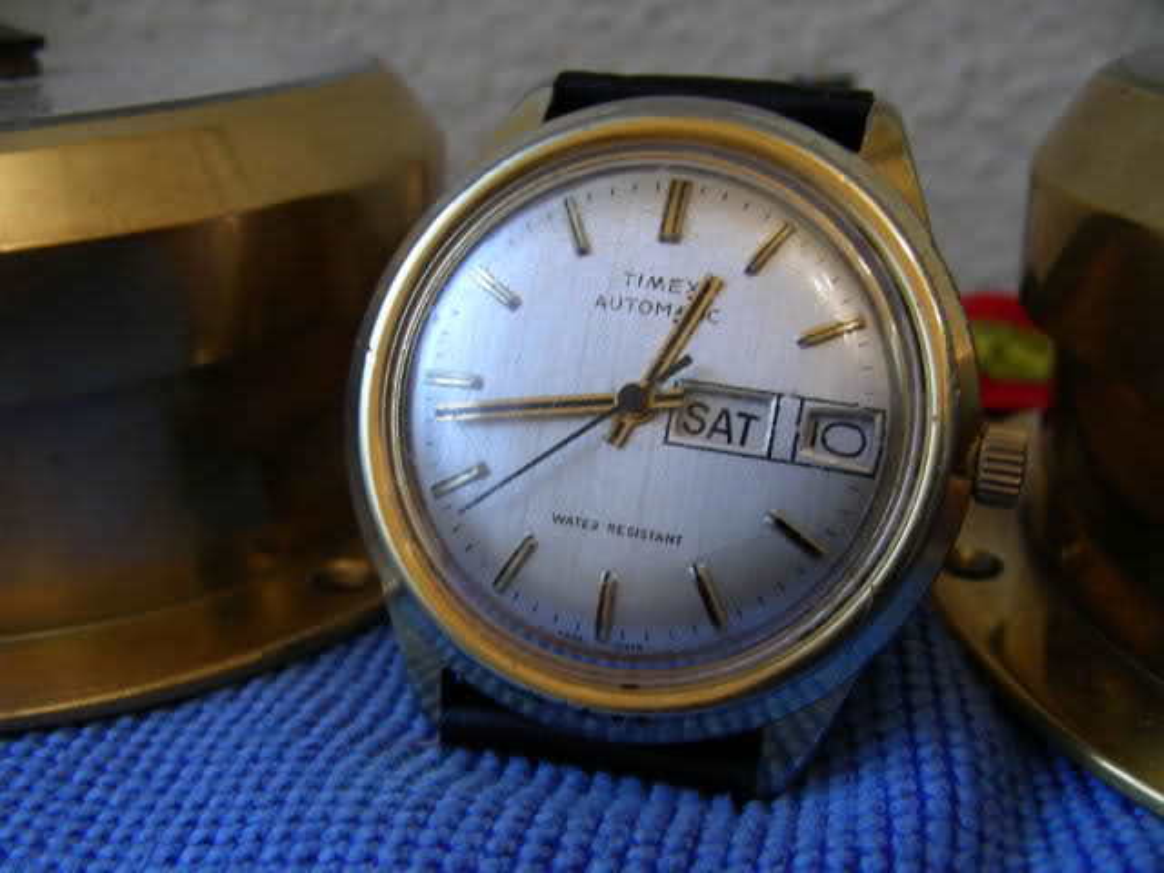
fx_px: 1278
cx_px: 582
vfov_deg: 37.7
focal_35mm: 38
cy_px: 436
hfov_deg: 49.0
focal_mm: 6.3
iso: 50
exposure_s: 1/5.3
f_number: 3.5
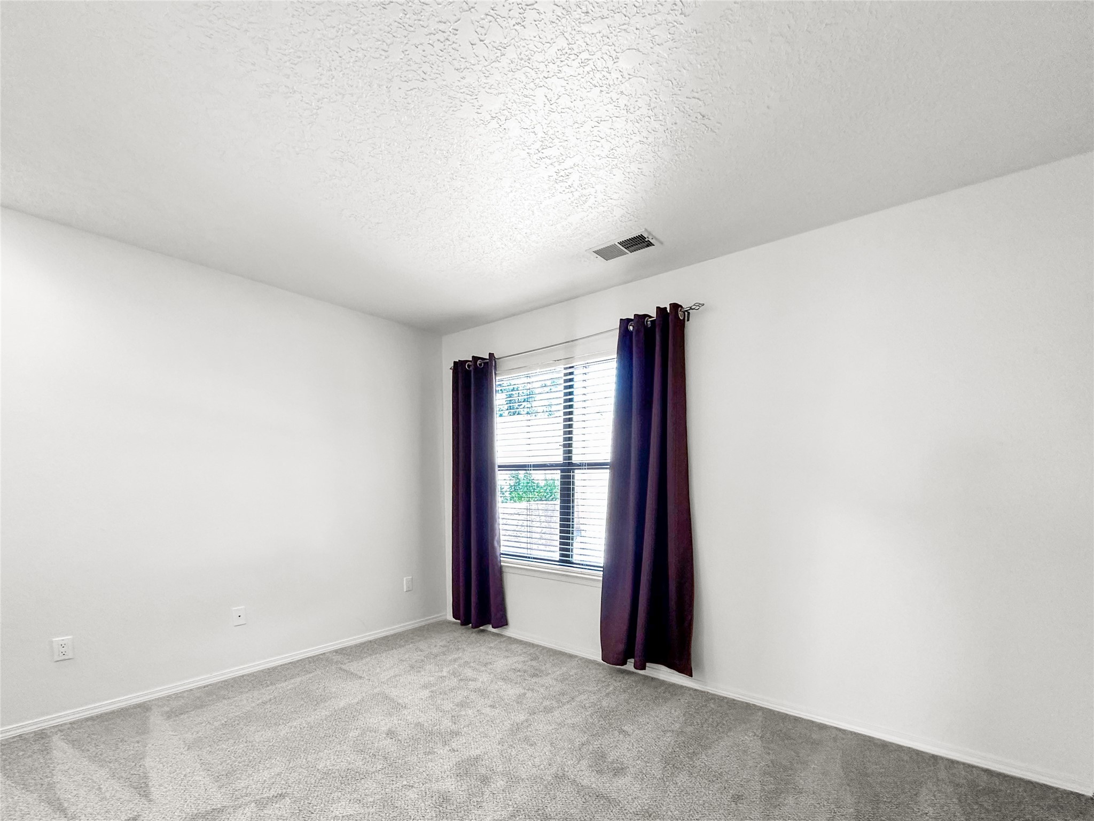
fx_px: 442
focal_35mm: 14
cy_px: 410
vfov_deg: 85.7
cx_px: 547
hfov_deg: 102.1
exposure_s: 1/120
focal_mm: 2.22
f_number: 2.2
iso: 250
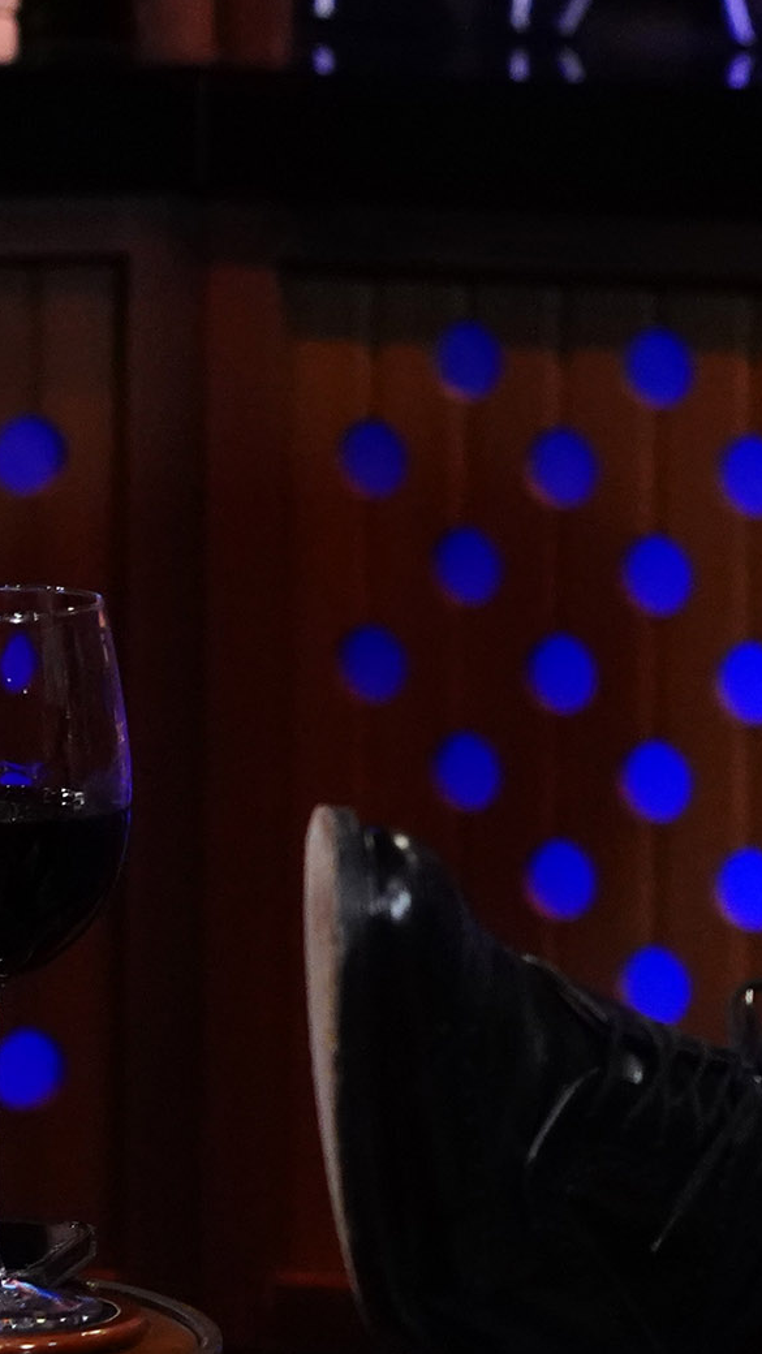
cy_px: 200
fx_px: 10417
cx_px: 1792
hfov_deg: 4.1
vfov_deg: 7.4
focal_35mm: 290
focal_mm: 96
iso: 6400
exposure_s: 1/160
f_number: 5
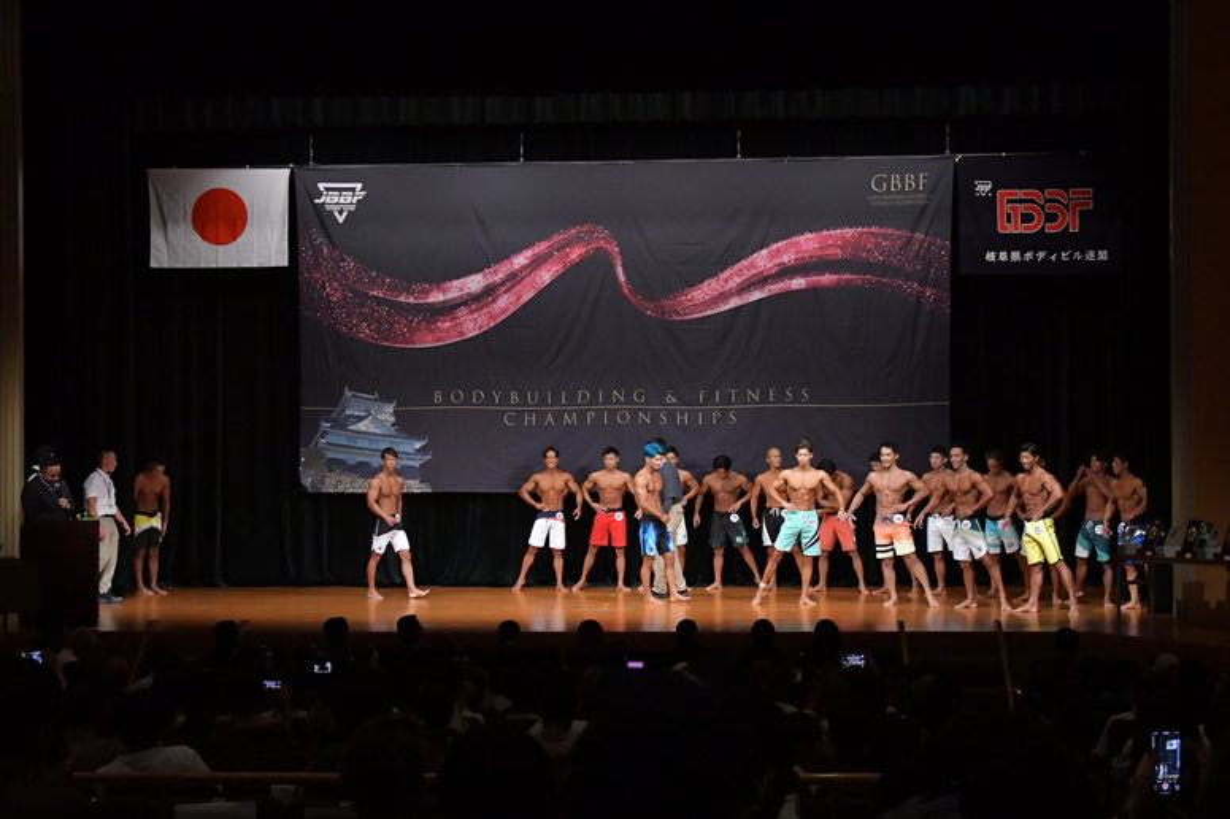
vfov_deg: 20.6
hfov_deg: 30.5
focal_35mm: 66
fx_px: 2254
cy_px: 410
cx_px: 615
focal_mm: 44
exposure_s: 1/400
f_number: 5.6
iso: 5000
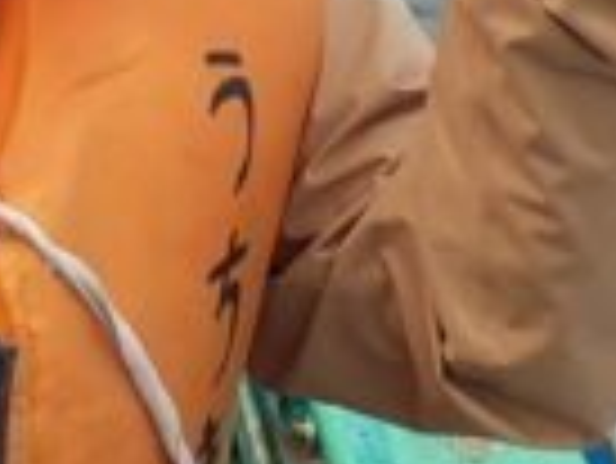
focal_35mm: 131
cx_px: -85
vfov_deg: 11.1
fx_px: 2333
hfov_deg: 14.6
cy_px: -140
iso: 125
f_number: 3.3
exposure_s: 1/1000
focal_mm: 4.1
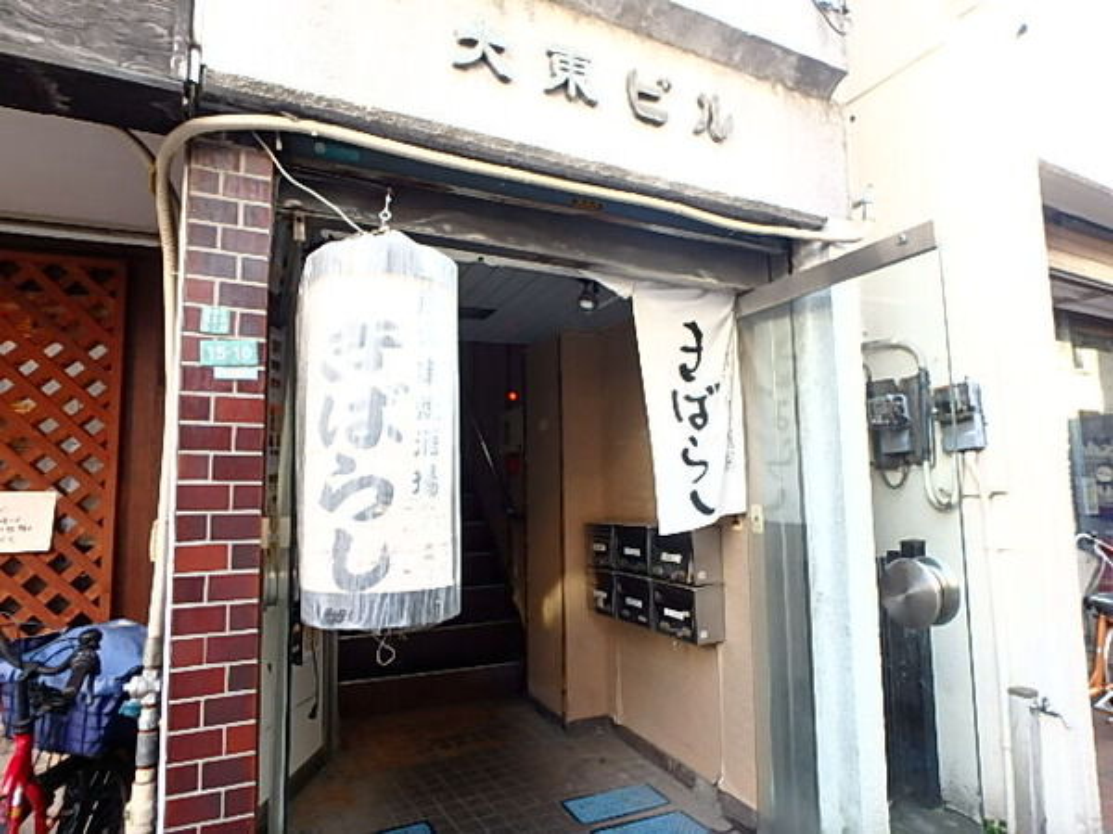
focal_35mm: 21
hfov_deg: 79.0
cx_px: 556
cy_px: 417
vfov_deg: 63.4
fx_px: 675
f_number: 3.5
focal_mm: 3.7
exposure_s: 1/30
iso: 200
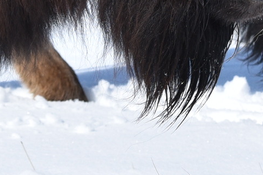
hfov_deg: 2.1
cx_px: -45
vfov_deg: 1.4
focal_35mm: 966
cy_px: -160
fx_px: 7057
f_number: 11
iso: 640
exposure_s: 1/2000
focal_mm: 155
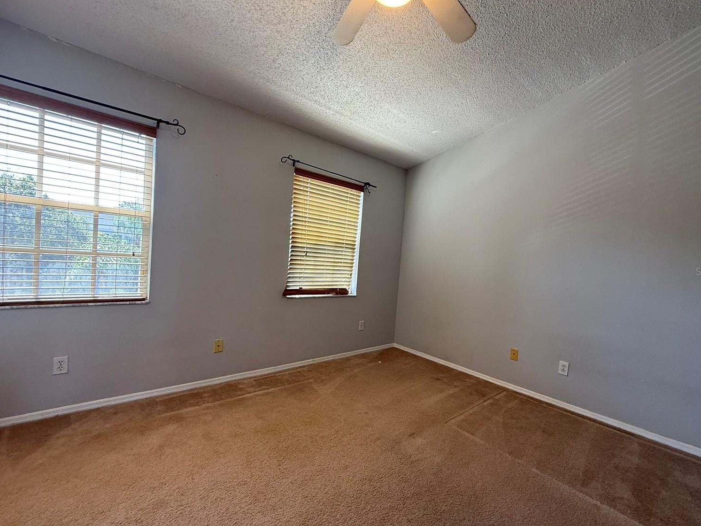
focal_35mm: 15
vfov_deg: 81.7
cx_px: 364
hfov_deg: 98.1
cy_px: 271
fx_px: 304
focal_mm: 2.22
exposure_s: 1/120
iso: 160
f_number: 2.2
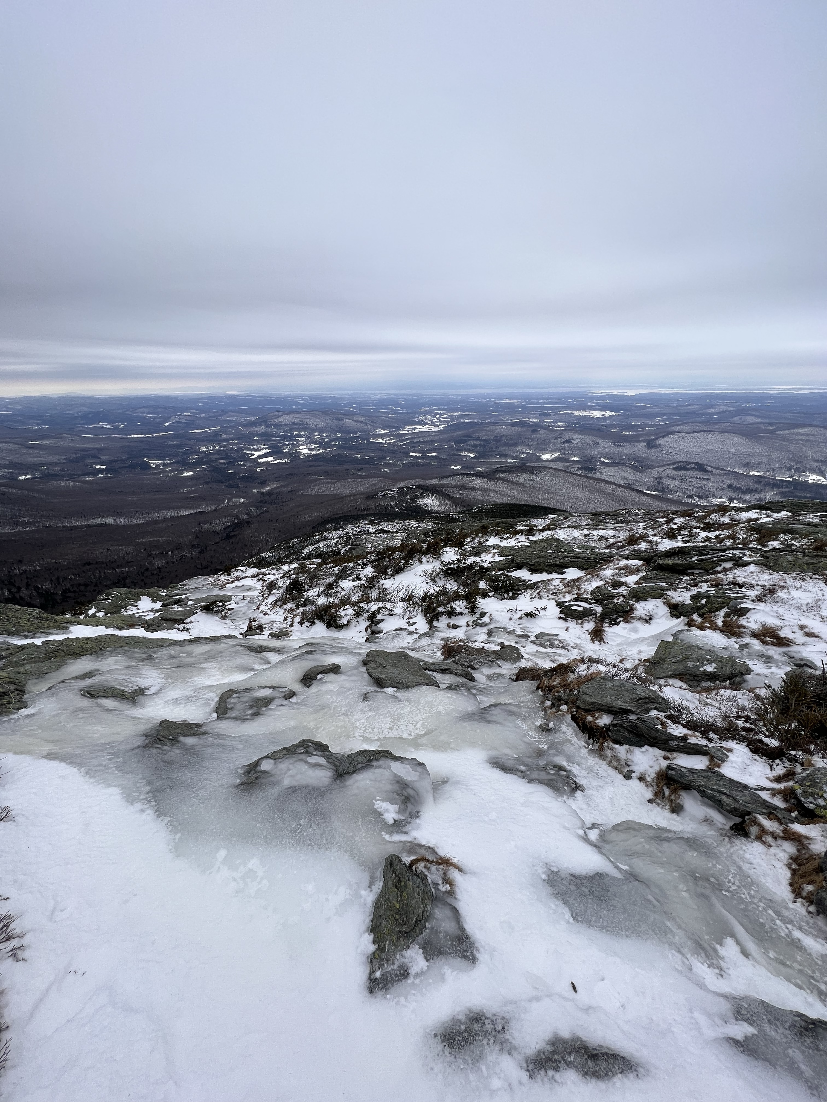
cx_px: 414
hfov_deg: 89.9
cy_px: 551
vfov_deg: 106.2
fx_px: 414
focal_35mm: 13
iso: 32
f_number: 1.8
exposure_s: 1/1193
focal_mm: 1.57
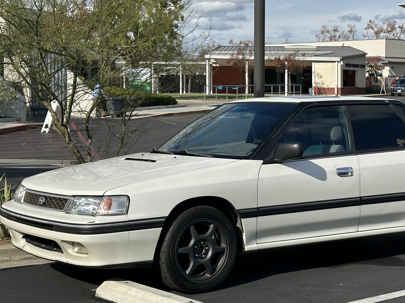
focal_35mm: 71
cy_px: 132
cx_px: 268
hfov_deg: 27.2
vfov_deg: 20.7
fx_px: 831
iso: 64
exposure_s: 1/5882
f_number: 1.78
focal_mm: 6.86
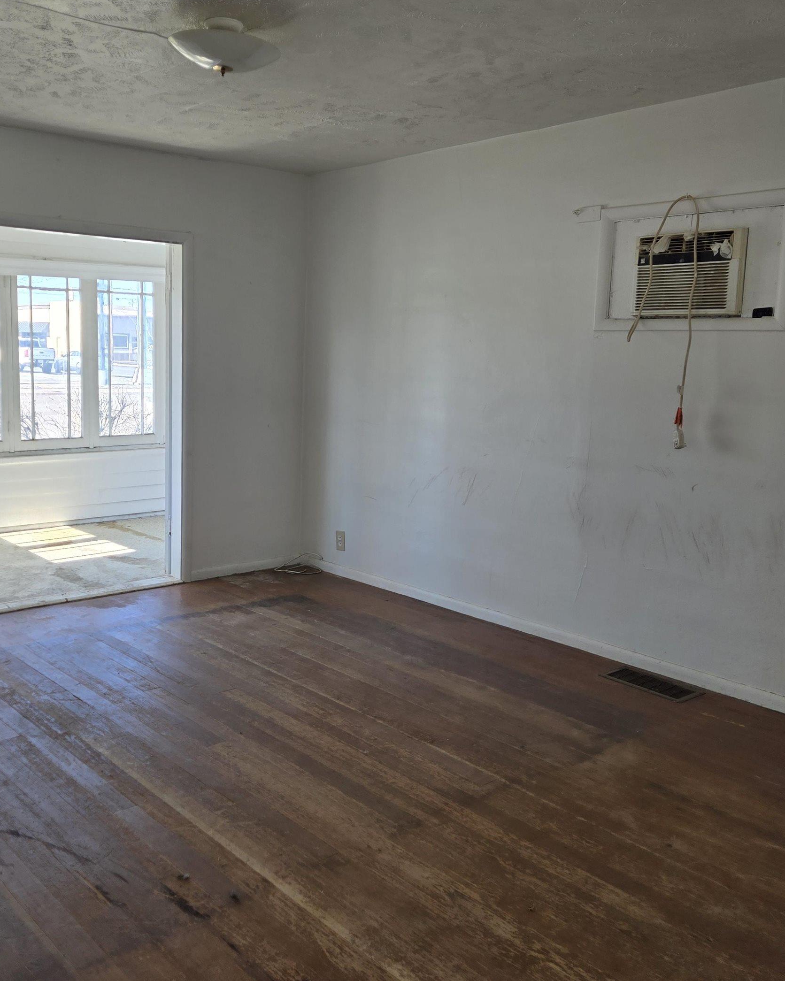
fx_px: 958
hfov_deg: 44.2
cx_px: 301
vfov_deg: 54.2
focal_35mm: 33
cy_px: 467
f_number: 1.8
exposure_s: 1/180
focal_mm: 5.4
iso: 32
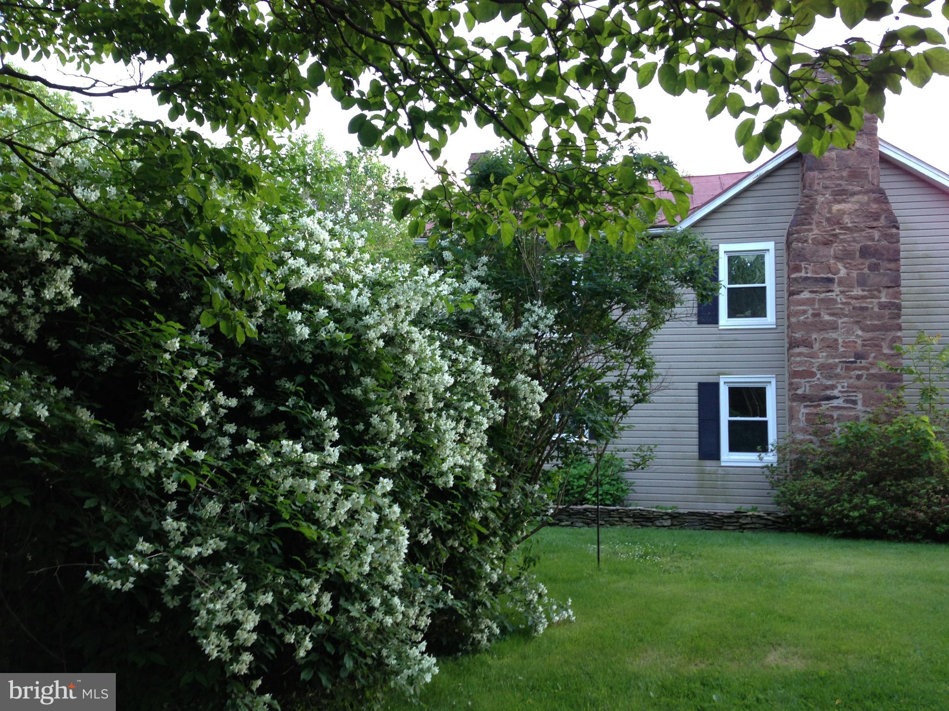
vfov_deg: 42.9
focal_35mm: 33
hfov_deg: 55.4
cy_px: 356
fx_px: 905
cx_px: 474
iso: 50
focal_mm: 4.13
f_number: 2.4
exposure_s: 1/30
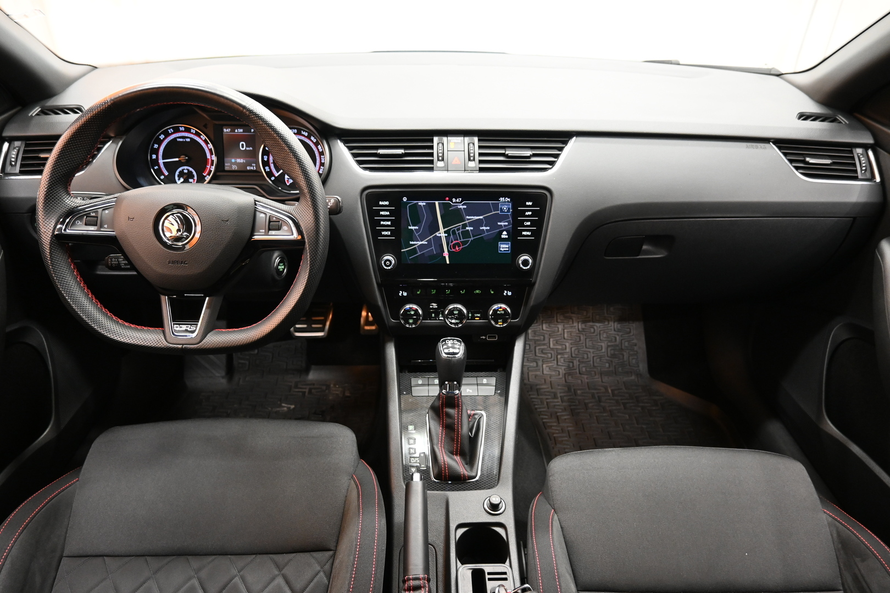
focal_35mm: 24
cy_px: 296
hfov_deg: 73.7
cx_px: 445
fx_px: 593
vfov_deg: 53.1
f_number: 3.5
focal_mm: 16
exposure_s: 1/25
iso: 1600
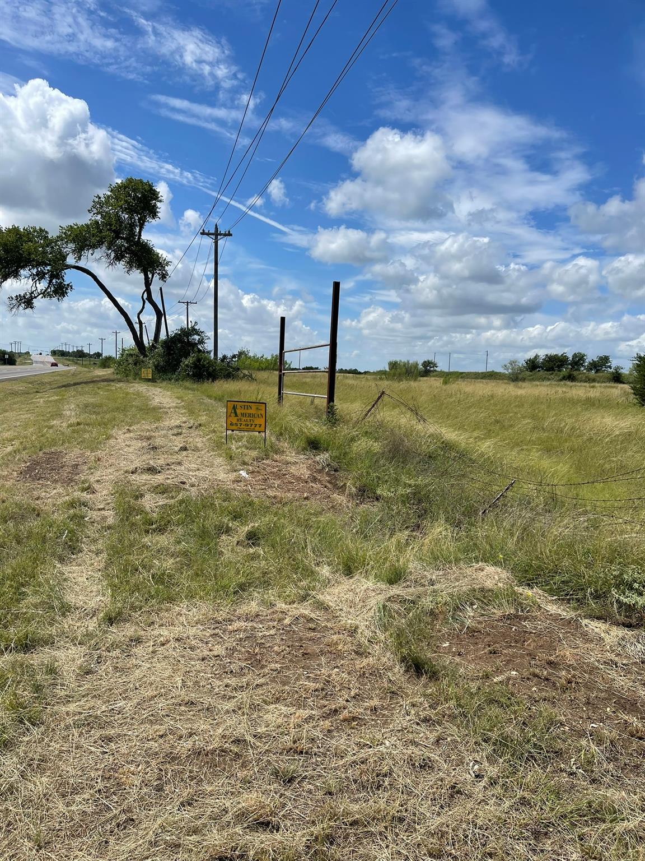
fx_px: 621
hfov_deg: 54.9
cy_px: 430
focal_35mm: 25
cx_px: 322
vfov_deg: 69.4
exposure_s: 1/4902
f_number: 1.6
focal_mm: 5.1
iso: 32
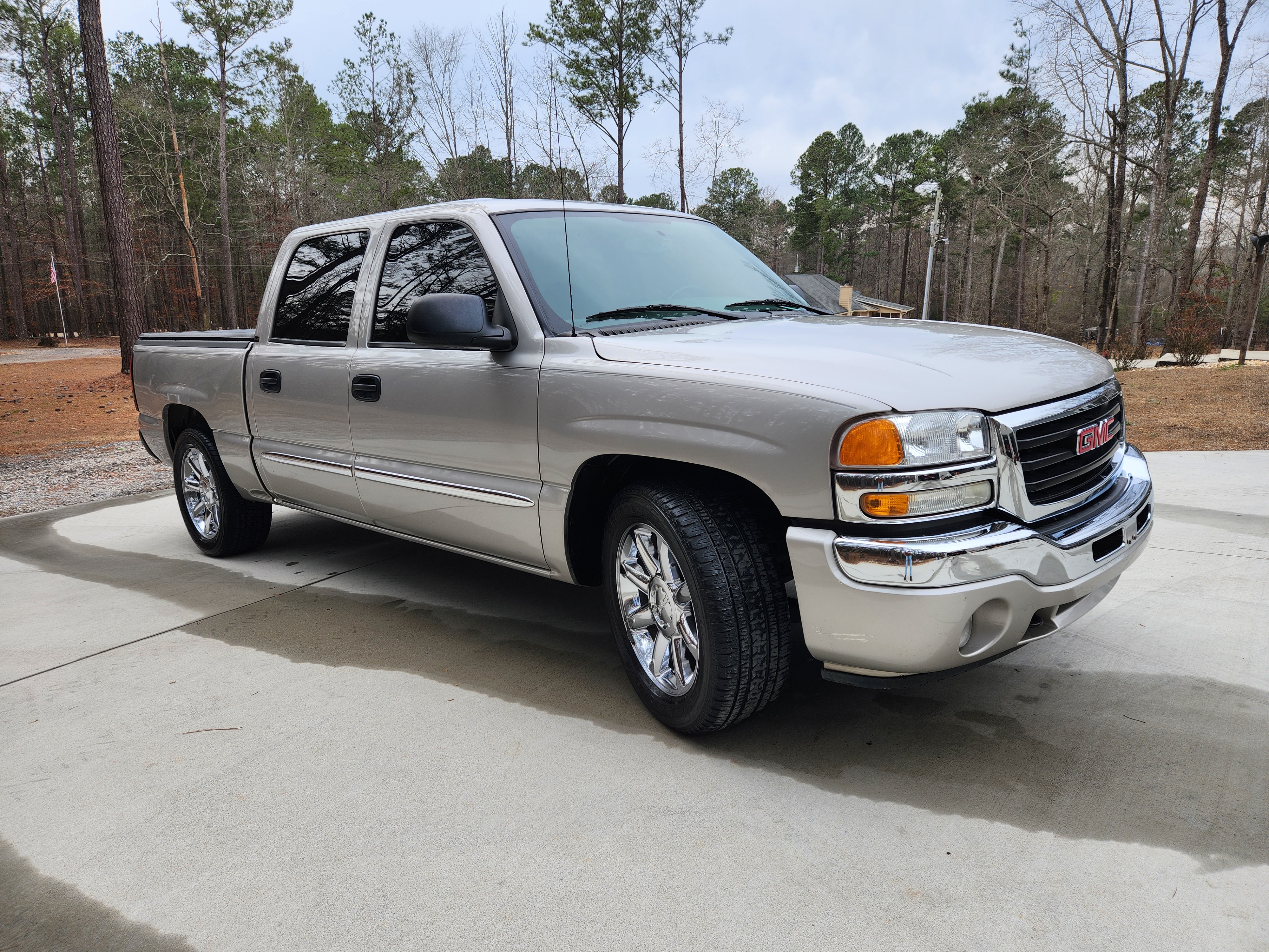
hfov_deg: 73.9
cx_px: 634
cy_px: 476
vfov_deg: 58.9
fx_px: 843
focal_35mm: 23
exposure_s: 1/577
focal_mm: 5.4
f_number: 1.8
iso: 20
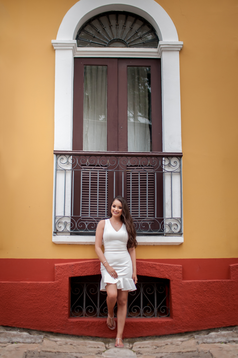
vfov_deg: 43.7
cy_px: 179
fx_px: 447
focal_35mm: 45
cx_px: 119
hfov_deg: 29.8
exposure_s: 1/200
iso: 100
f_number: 1.8
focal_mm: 30
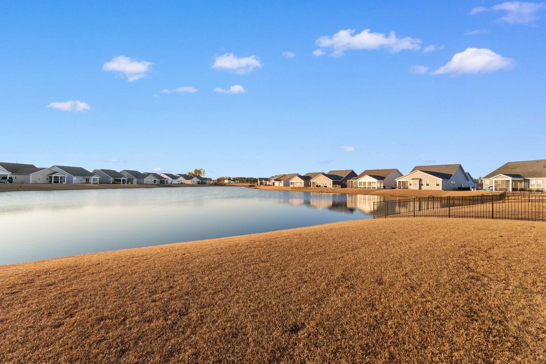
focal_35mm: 15
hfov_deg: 100.4
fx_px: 227
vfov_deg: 77.3
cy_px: 182
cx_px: 273
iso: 100
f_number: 5.6
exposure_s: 1/125
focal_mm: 10
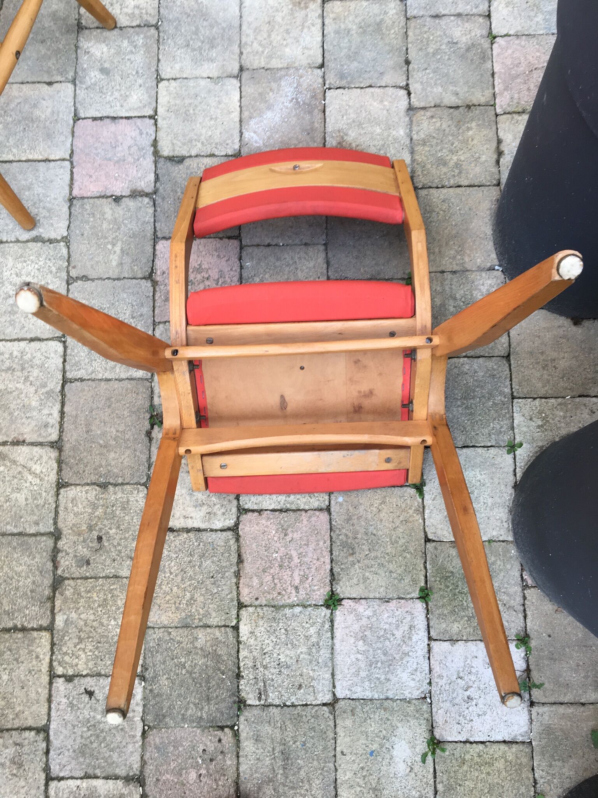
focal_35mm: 29
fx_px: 668
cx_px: 299
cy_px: 399
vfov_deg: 61.7
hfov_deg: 48.2
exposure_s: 1/50
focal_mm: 4.15
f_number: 2.2
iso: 32
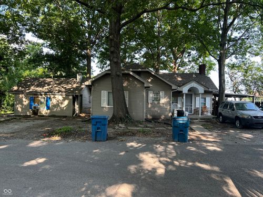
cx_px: 132
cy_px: 98
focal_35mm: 26
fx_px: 198
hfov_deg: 67.3
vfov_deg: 53.1
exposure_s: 1/200
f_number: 1.5
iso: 50
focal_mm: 5.7
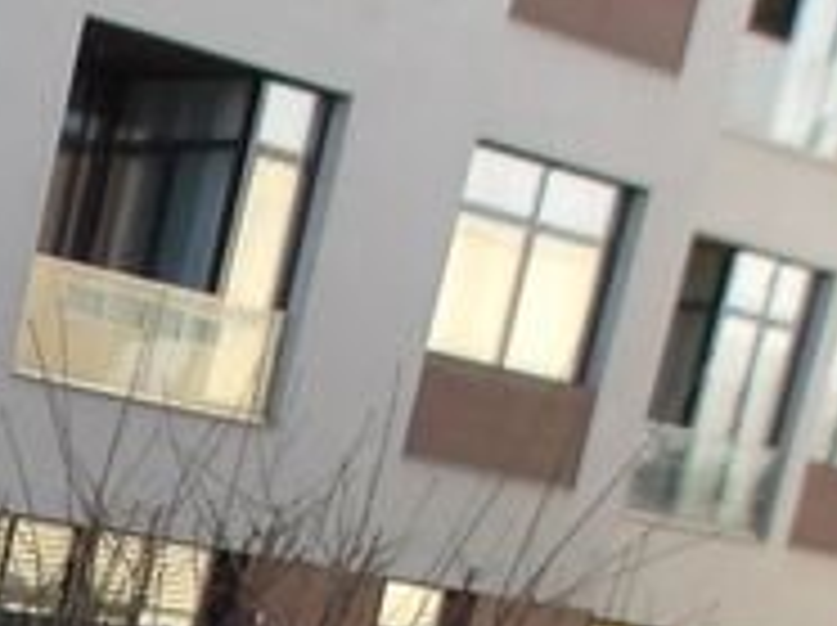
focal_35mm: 149
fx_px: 3598
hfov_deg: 10.8
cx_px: -1332
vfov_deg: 8.8
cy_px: 1617
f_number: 3
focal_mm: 4.9
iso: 100
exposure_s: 1/386
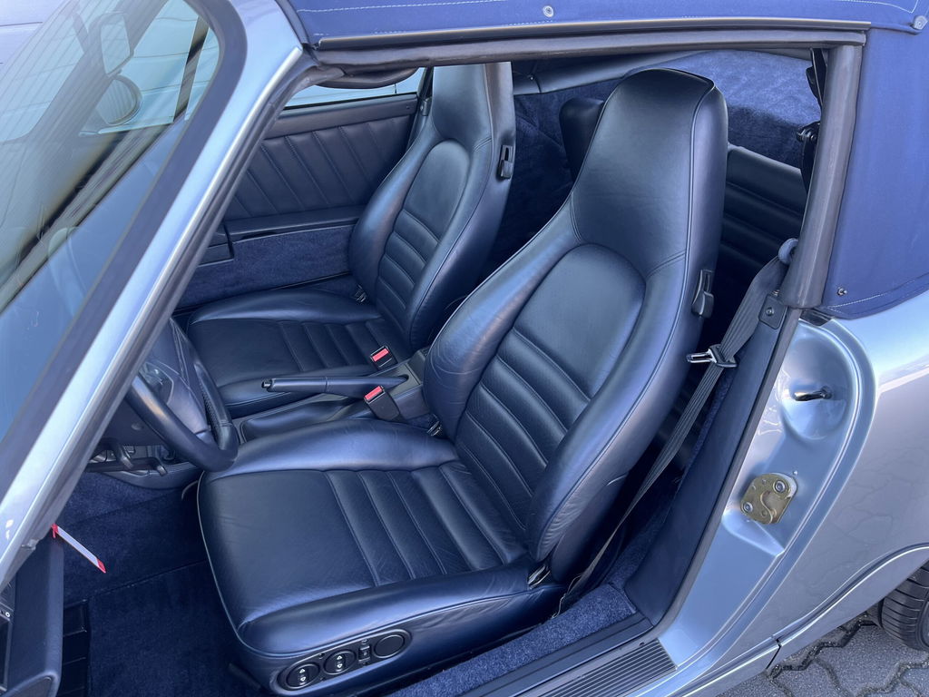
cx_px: 464
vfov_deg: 53.1
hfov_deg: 67.3
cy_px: 348
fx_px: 698
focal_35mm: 26
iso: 100
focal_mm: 5.1
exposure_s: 1/121
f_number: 1.6
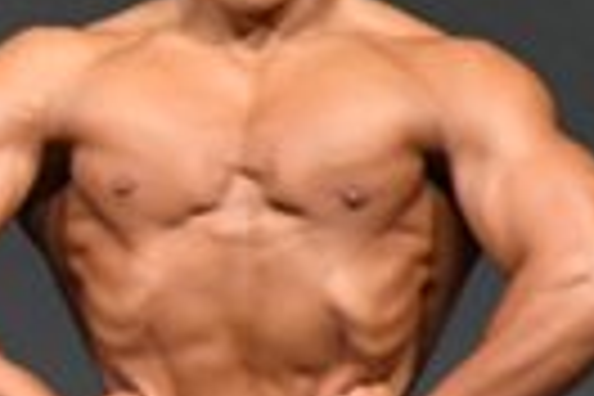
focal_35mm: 2202
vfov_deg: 0.6
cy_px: 585
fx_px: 36330
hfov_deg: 0.9
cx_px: -1033
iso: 5000
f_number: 5.6
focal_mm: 250
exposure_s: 1/400
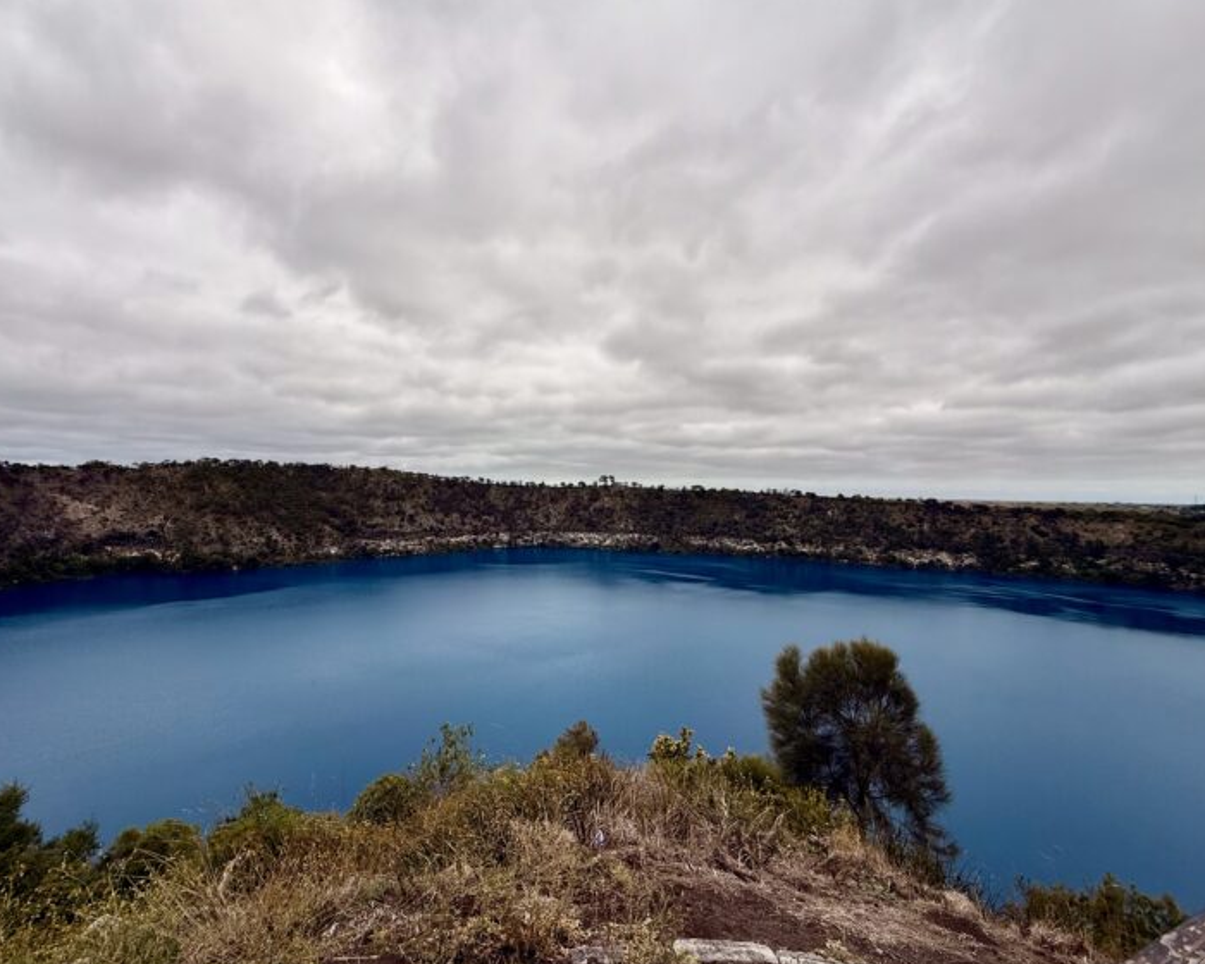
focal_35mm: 15
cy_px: 487
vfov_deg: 84.0
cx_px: 559
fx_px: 535
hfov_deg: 96.6
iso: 50
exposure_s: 1/3663
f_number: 2.2
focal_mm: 2.22
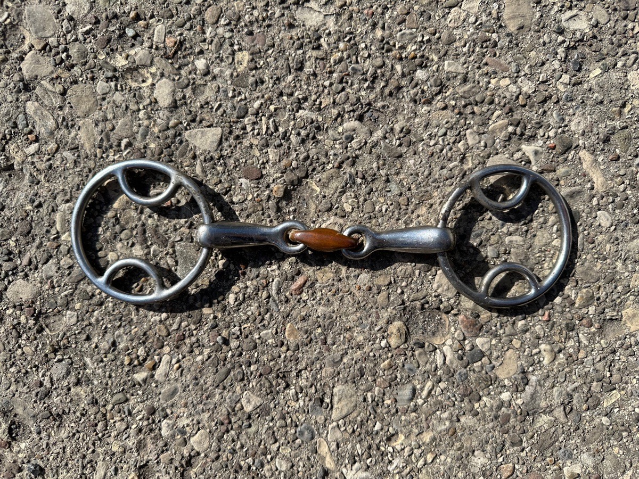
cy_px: 240
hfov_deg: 71.6
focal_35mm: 24
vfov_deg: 56.8
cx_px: 320
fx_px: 443
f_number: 1.78
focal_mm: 6.86
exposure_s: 1/4348
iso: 80
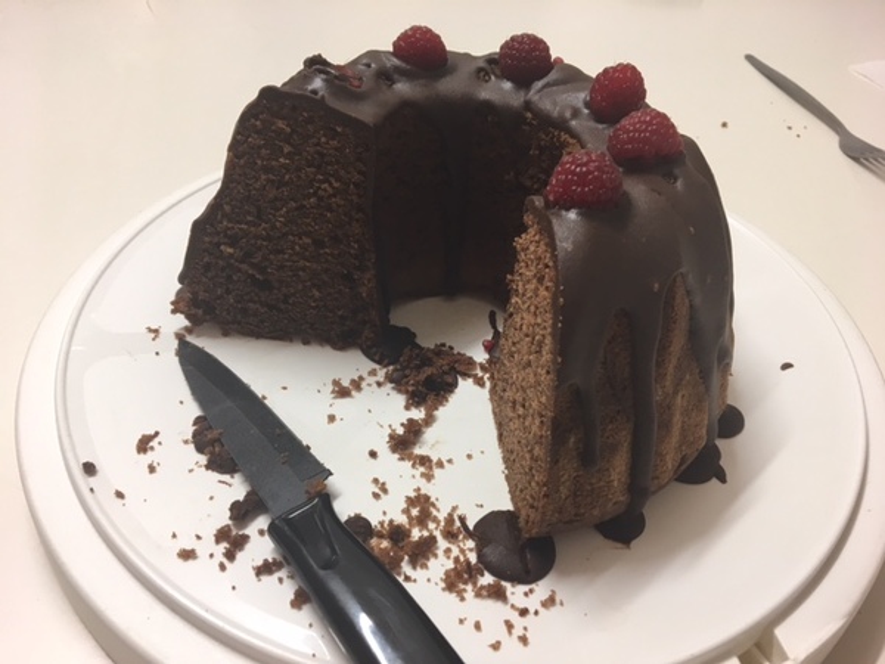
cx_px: 442
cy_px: 332
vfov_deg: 48.2
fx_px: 741
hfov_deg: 61.7
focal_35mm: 29
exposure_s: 1/33
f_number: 2.2
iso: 64
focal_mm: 4.15
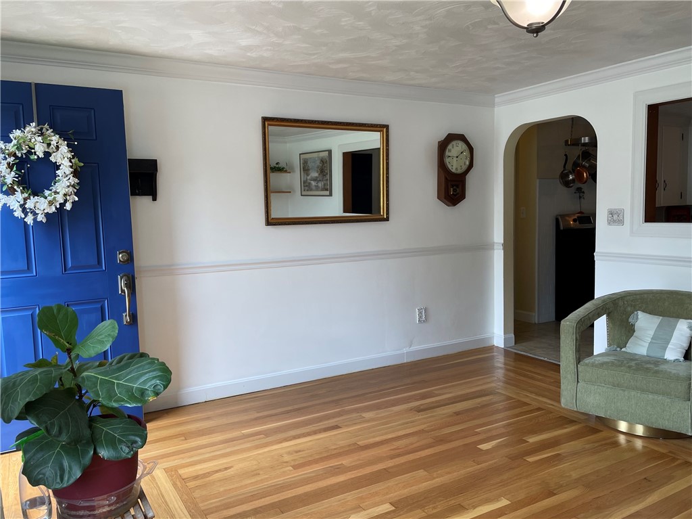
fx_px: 520
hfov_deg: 67.3
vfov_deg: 53.0
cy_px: 260
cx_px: 346
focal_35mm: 26
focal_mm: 4.2
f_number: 1.6
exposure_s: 1/131
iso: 32
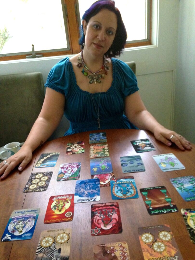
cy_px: 130
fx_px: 248
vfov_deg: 55.4
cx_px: 98
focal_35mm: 33
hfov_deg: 42.9
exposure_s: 1/20
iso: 400
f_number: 2.4
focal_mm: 4.12
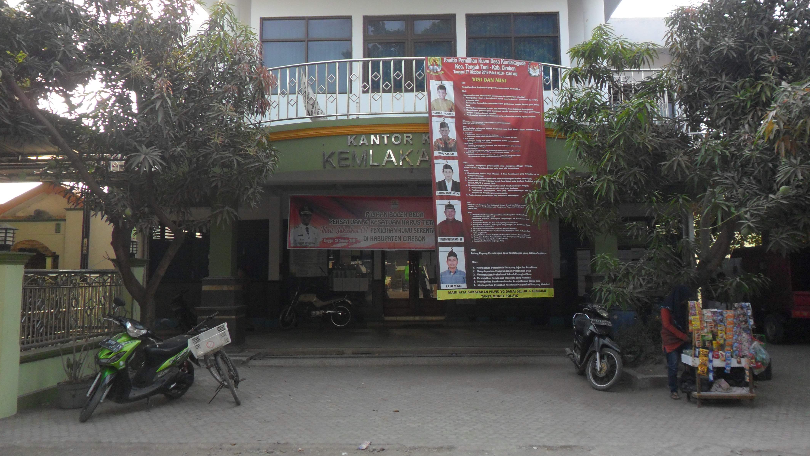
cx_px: 409
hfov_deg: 64.3
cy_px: 199
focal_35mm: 30
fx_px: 644
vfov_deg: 38.9
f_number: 3.5
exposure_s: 1/180
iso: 80
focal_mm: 4.9
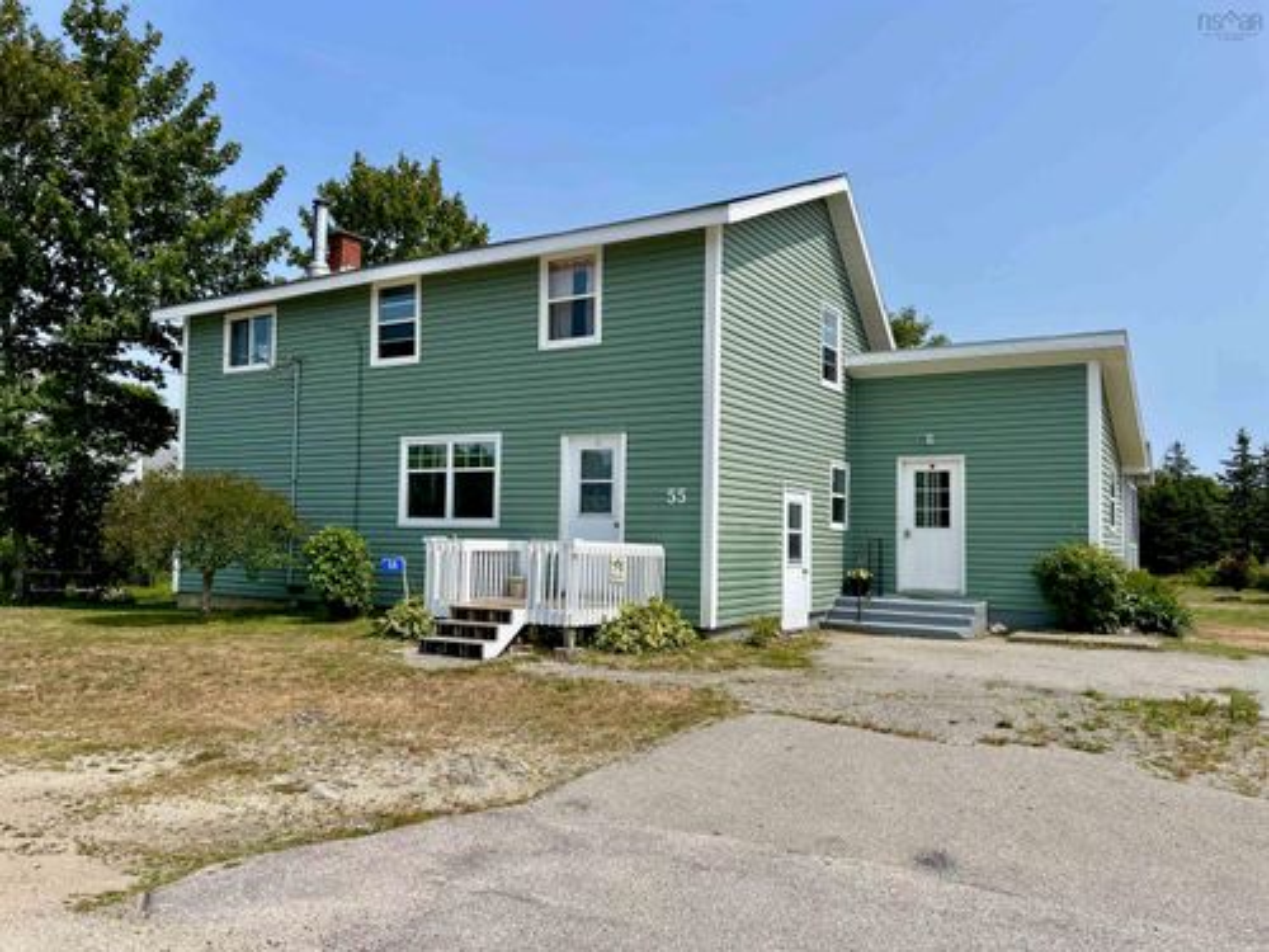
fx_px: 953
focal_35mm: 26
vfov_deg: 53.1
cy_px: 476
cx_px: 634
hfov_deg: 67.3
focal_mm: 5.7
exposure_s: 1/5587
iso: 50
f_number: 1.5
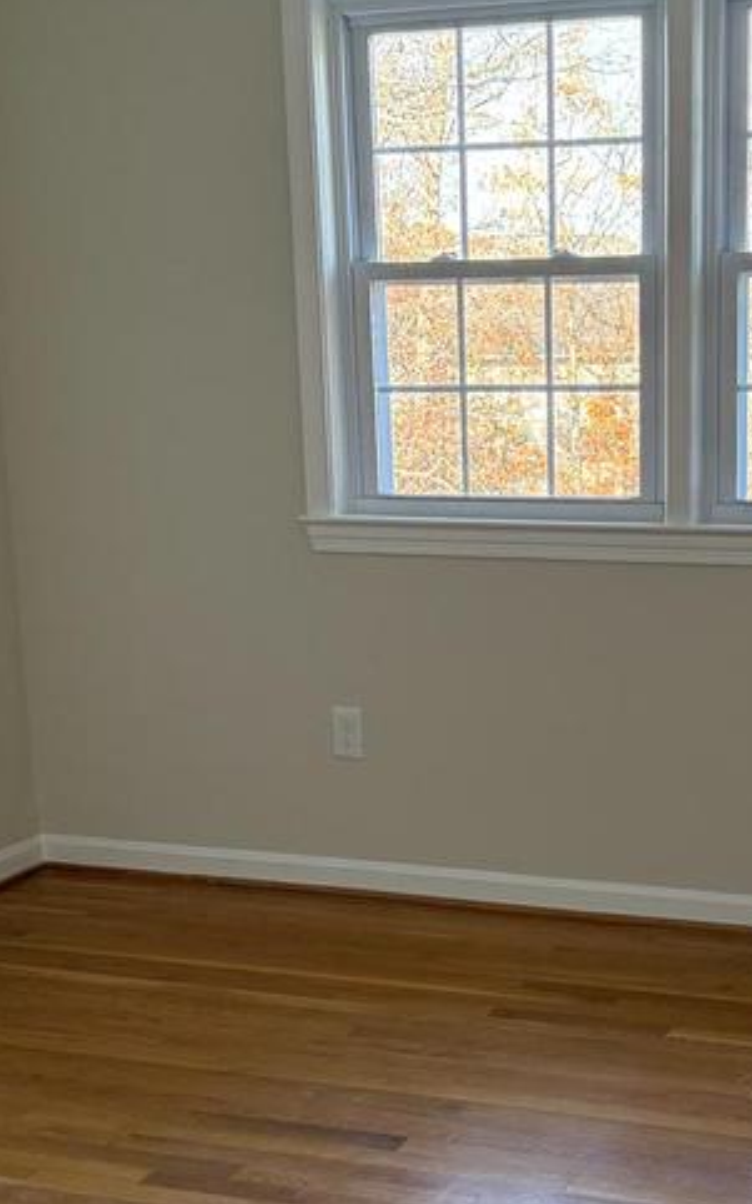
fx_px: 1870
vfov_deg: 35.5
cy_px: 764
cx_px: 560
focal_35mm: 57
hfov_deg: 22.5
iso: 200
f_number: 1.78
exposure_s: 1/85
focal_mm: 6.76
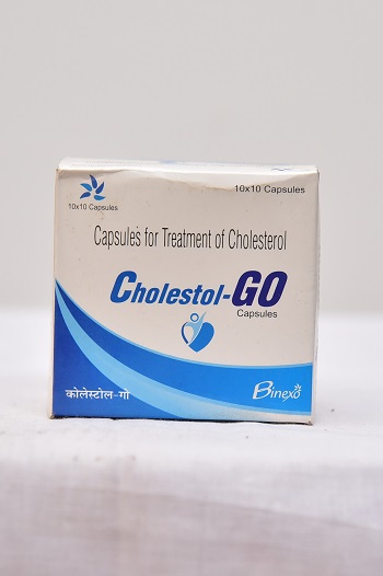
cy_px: 288
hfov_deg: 14.4
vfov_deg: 21.5
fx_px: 1518
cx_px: 192
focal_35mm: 95
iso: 1600
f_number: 4.5
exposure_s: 1/125
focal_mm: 95
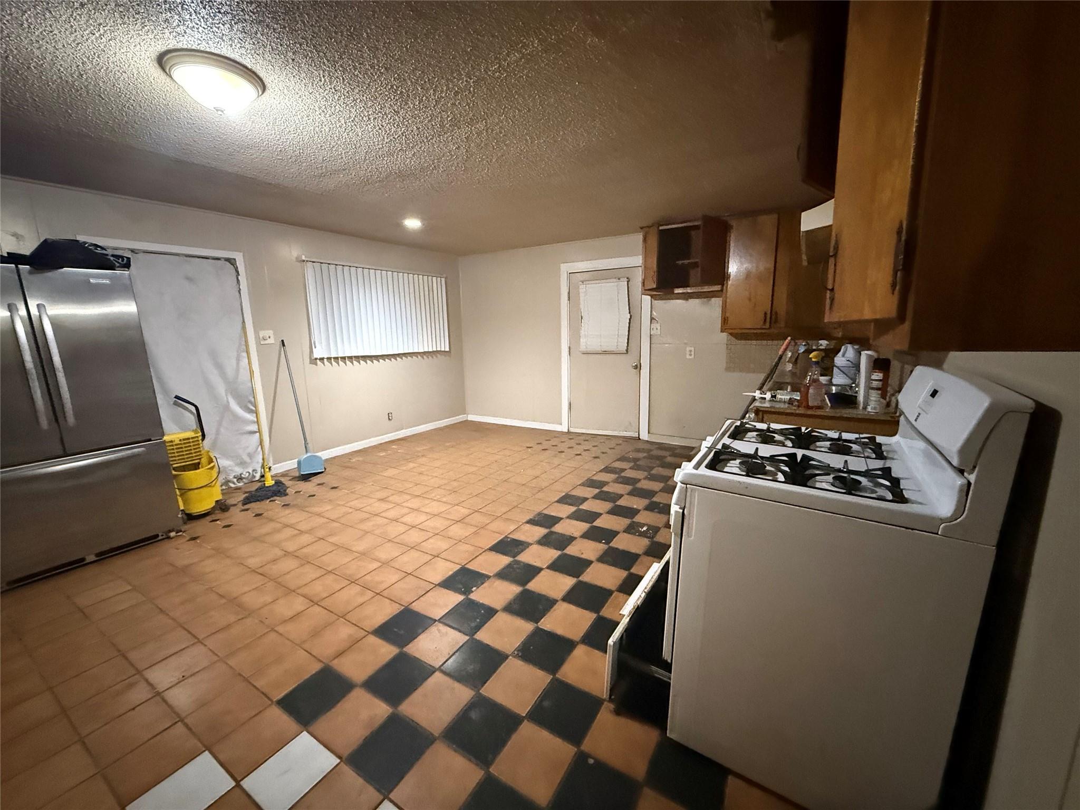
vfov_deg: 85.7
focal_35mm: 14
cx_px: 540
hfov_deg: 102.1
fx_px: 437
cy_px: 405
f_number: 2.2
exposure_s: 1/40
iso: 1250
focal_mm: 2.22
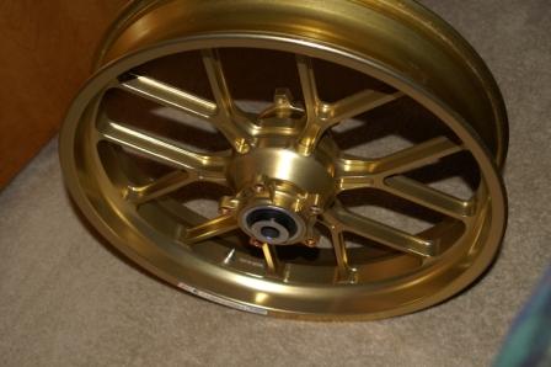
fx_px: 803
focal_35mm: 52
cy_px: 184
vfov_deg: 25.7
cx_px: 276
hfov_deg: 37.9
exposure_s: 1/60
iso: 400
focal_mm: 35
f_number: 5.6
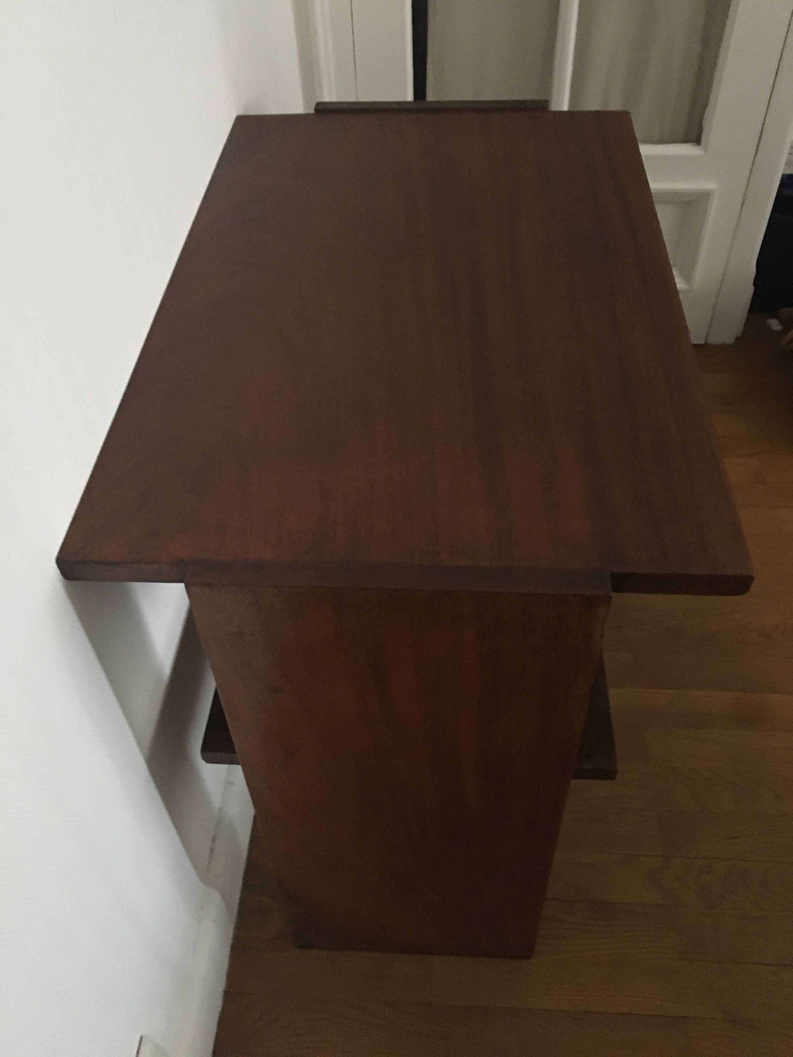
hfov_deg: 48.2
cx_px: 396
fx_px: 886
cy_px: 528
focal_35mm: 29
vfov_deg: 61.7
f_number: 2.2
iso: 400
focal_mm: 4.15
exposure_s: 1/17
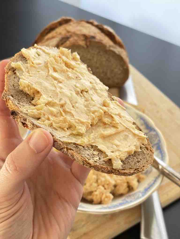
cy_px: 120
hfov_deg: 28.0
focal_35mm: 52
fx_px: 361
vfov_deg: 36.8
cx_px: 90
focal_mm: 5.96
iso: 80
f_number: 1.6
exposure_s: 1/60
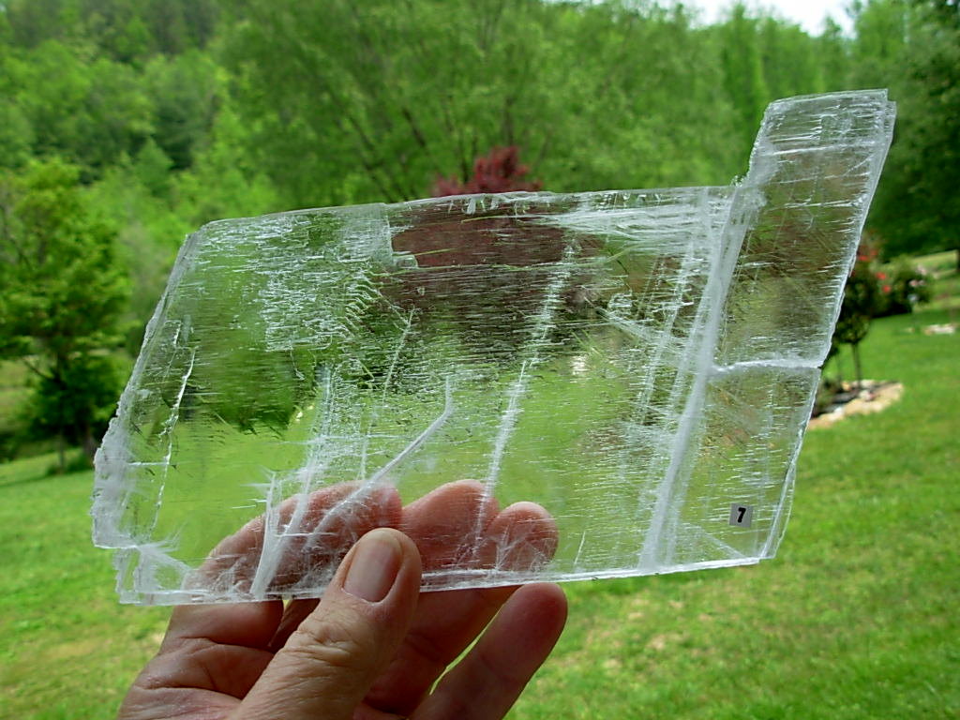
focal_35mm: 38
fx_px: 1054
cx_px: 480
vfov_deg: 37.7
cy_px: 360
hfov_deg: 49.0
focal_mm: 6.3
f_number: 2.9
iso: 50
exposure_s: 1/527
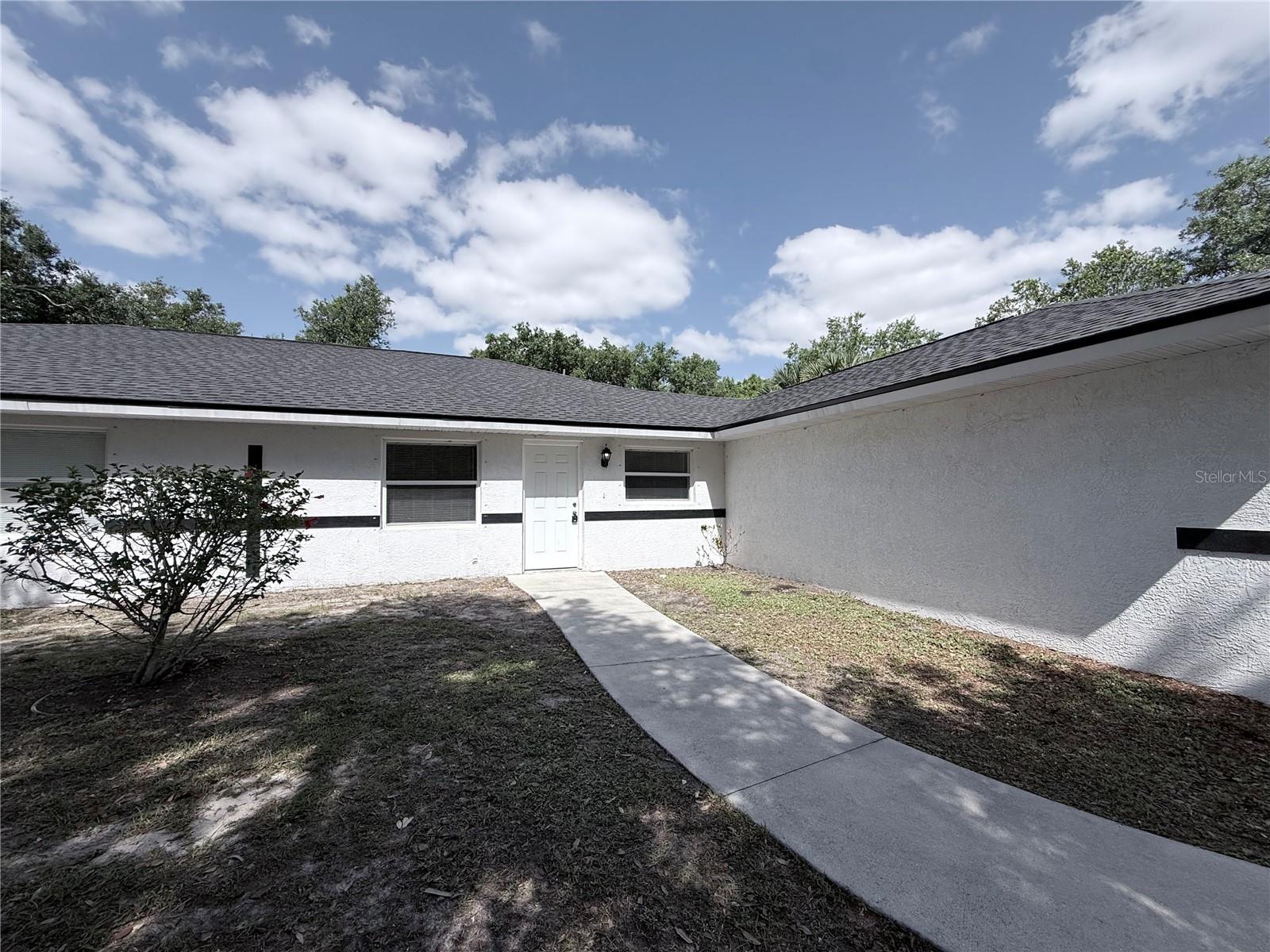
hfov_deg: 102.1
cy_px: 476
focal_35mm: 14
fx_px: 514
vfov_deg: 85.7
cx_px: 635
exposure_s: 1/3289
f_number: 2.2
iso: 50
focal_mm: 2.22
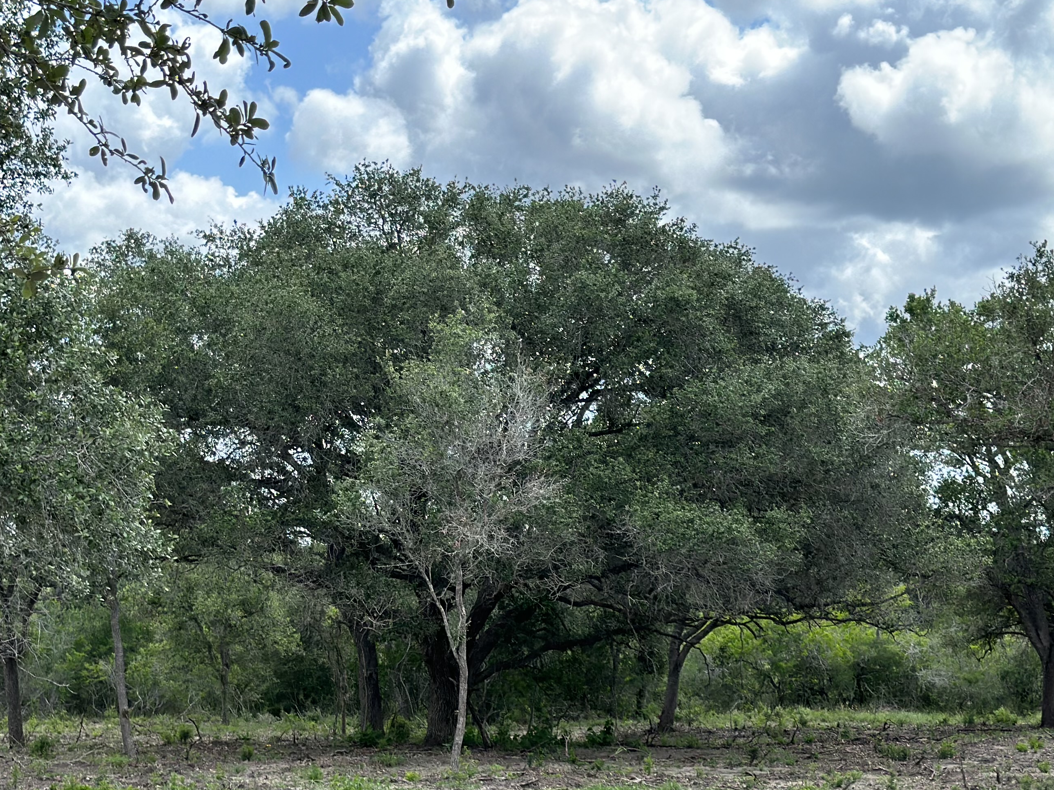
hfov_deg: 26.0
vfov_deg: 19.5
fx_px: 2284
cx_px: 435
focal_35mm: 75
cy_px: 599
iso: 80
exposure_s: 1/2469
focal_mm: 6.86
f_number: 1.78
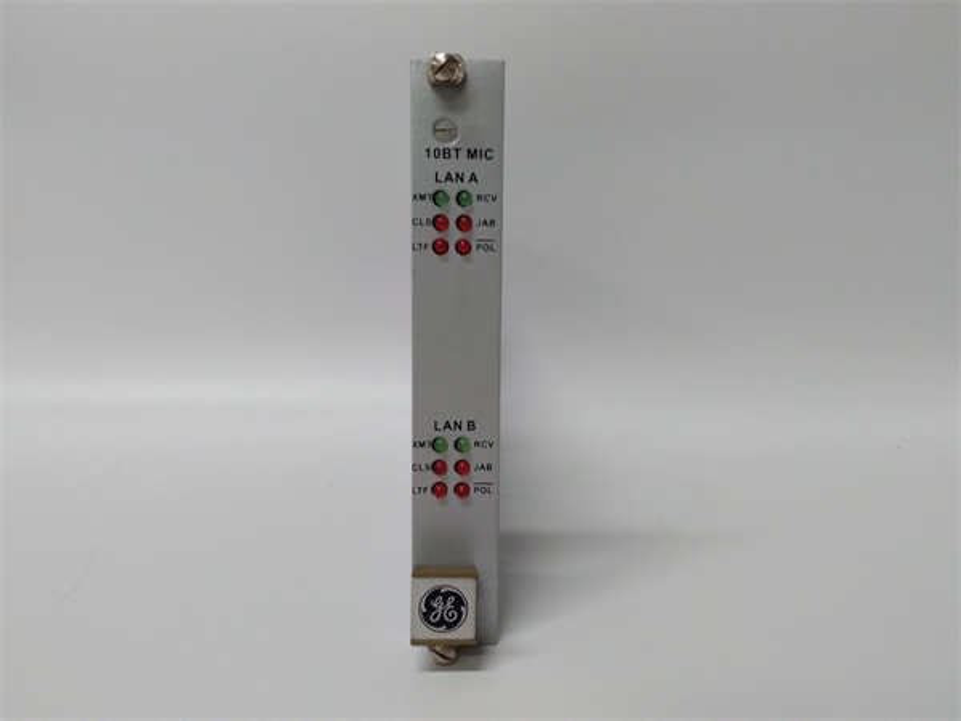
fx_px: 750
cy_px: 360
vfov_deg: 51.4
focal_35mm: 27
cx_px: 480
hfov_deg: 65.3
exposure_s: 1/33
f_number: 2
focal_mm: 3.79
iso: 144
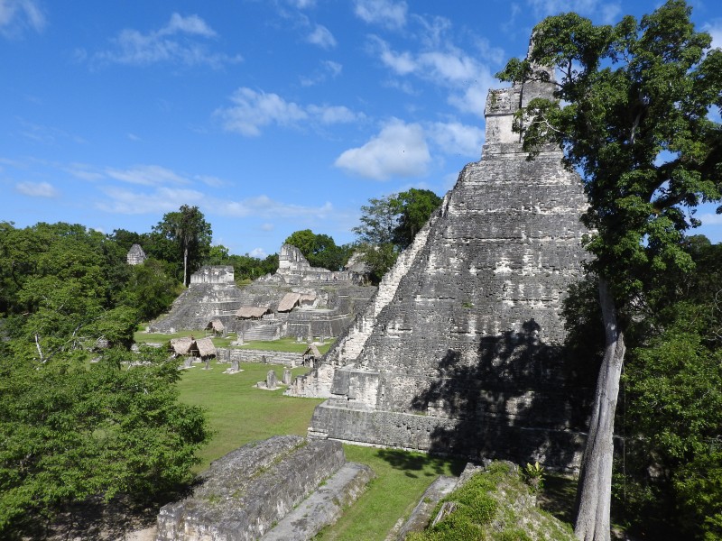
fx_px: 501
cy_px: 270
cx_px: 361
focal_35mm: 24
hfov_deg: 71.6
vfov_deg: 56.8
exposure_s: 1/1600
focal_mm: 4.3
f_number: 3.3
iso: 100
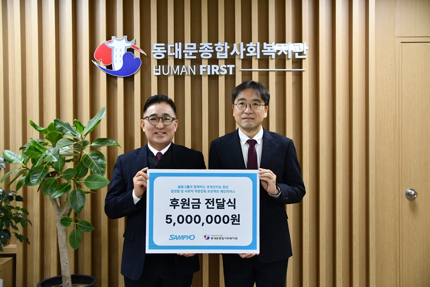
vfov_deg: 34.2
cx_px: 215
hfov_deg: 49.6
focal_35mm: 39
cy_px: 144
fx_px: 466
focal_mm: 26
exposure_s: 1/125
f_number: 4
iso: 1800
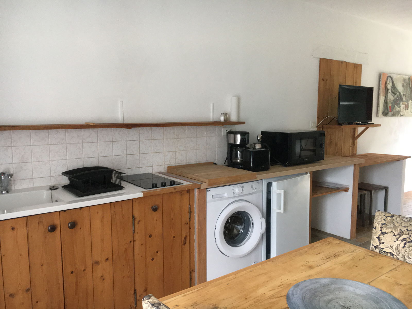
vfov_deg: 48.2
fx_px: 345
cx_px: 206
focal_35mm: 29
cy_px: 154
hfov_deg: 61.7
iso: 200
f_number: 2.2
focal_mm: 4.15
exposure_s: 1/25
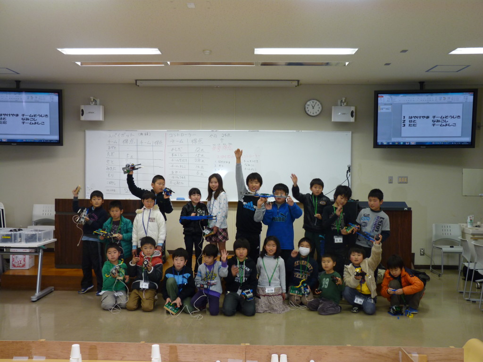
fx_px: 516
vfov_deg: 38.7
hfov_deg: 50.1
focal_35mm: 37
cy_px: 181
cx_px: 242
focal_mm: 6.6
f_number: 3
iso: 160
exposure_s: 1/30
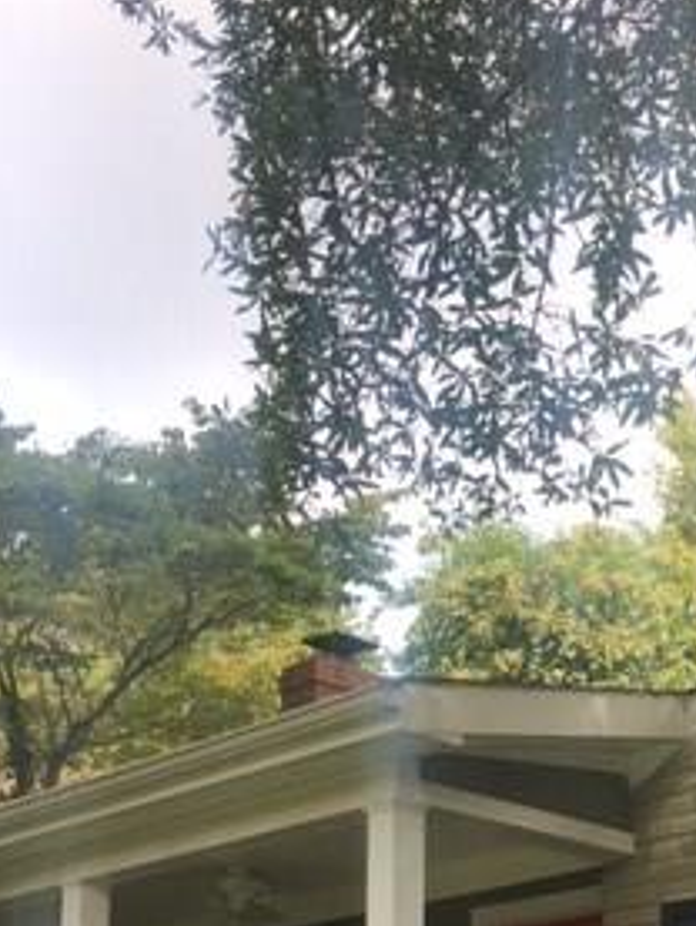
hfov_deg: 21.5
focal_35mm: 67
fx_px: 1795
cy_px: 886
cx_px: 629
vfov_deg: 27.6
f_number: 2.2
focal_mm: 4.15
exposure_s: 1/411
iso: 25
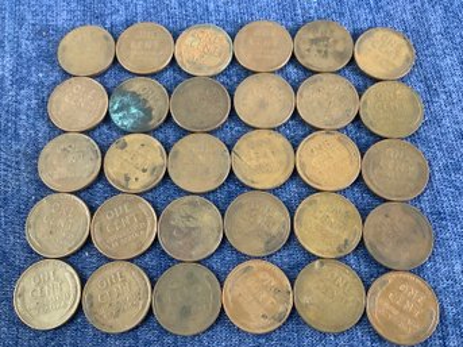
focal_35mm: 31
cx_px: 232
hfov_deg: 58.4
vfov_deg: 45.4
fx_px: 414
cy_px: 174
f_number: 2.4
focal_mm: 3.3
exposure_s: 1/50
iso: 200
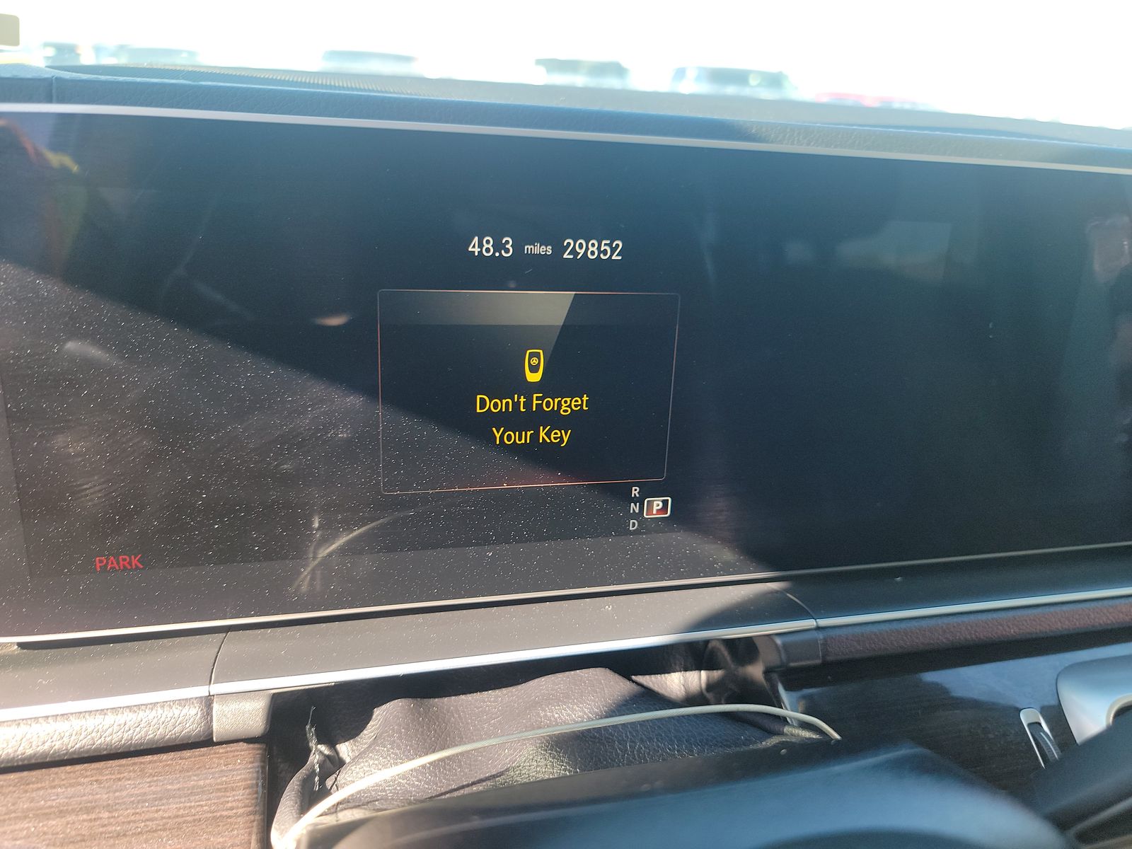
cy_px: 424
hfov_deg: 71.6
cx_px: 566
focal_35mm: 24
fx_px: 785
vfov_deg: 56.8
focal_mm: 6.7
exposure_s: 1/59
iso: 62
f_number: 1.8
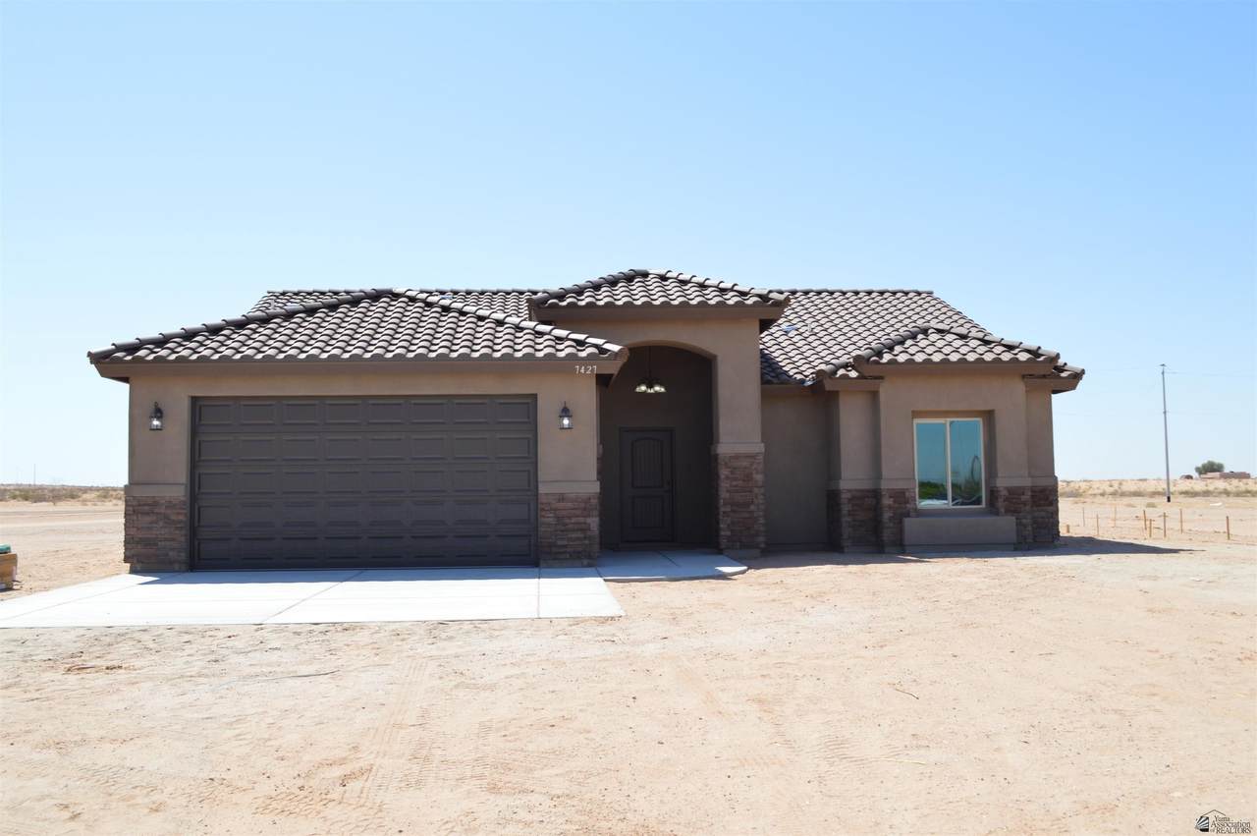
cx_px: 628
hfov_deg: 57.3
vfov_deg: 39.9
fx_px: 1151
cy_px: 418
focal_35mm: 33
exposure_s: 1/250
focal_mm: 22
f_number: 8
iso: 100
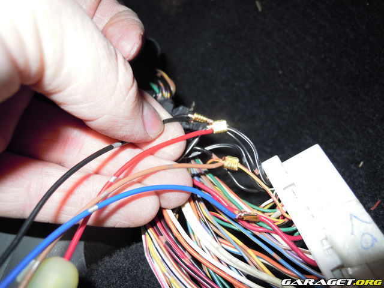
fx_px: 311
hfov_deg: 63.4
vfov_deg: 49.7
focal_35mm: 28
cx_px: 192
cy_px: 144
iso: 100
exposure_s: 1/25
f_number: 2.7
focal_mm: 5
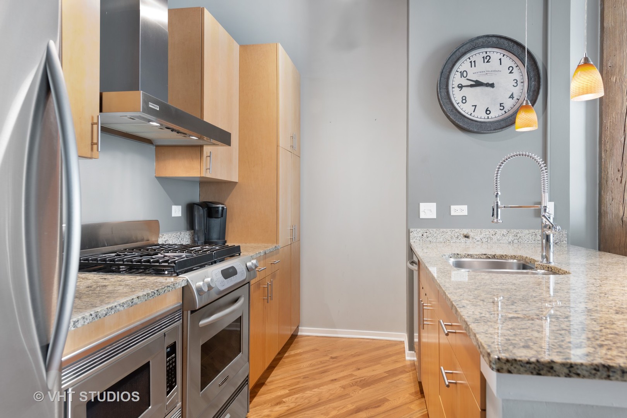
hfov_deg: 73.7
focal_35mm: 24
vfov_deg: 53.1
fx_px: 418
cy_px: 209
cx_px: 314
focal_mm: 24
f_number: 8
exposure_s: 6
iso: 200
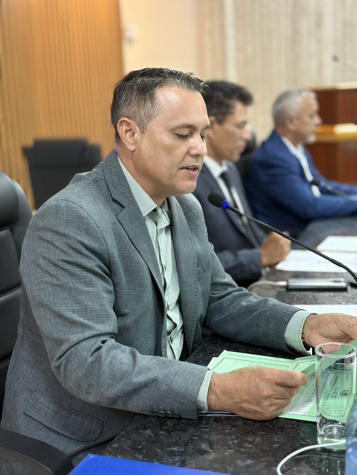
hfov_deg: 28.0
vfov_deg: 36.8
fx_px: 715
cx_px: 178
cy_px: 238
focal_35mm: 52
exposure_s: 1/40
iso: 125
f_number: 1.6
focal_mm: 5.96
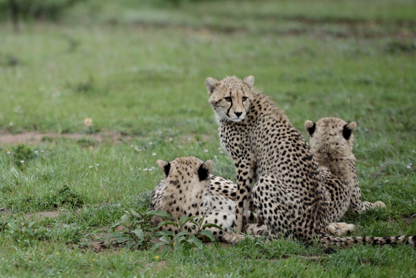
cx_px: 208
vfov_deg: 6.9
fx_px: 2312
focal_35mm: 200
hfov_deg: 10.3
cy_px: 139
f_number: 2.8
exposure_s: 1/1600
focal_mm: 200
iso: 640
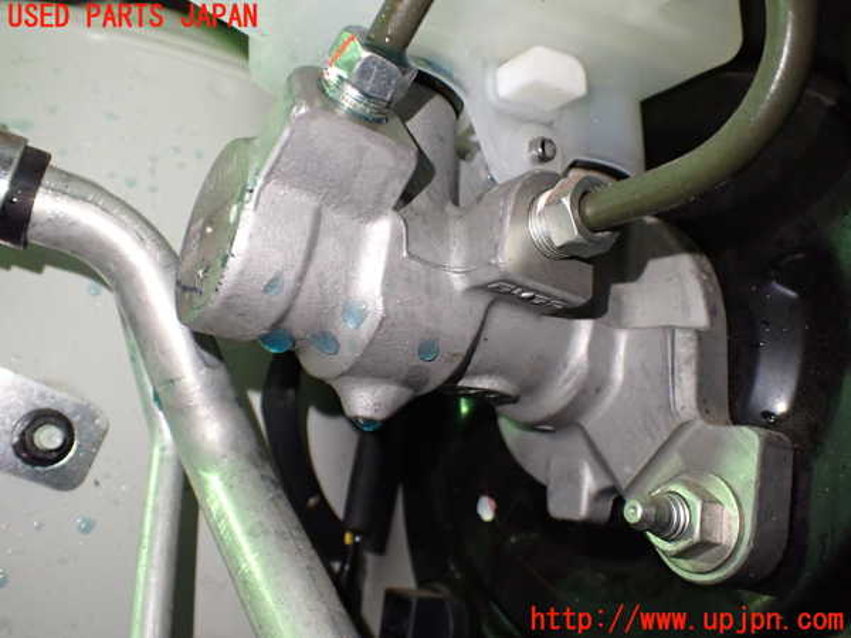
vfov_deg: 46.8
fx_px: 738
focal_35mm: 30
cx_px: 426
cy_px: 319
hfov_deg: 60.0
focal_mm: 5.4
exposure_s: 1/125
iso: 800
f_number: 2.3
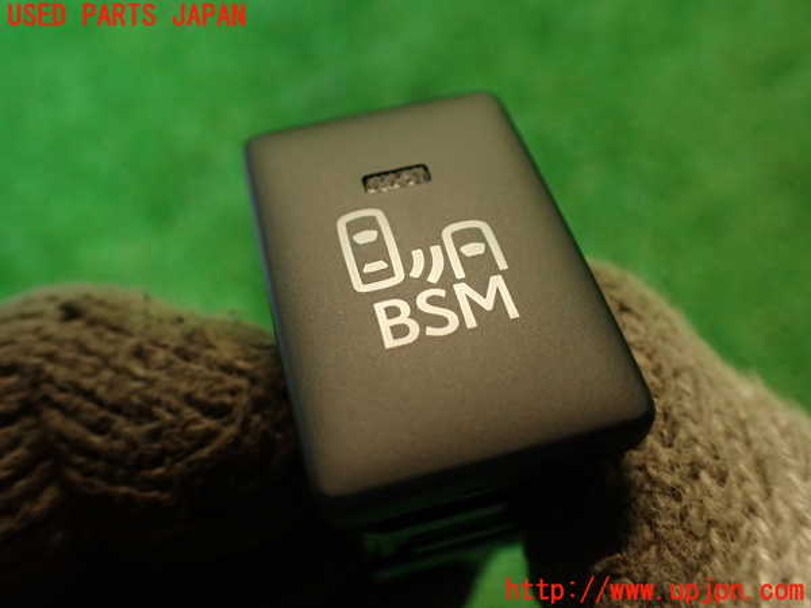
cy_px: 304
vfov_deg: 44.2
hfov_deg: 56.8
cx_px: 406
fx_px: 750
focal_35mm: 32
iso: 250
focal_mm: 5.79
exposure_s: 1/30
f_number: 2.4
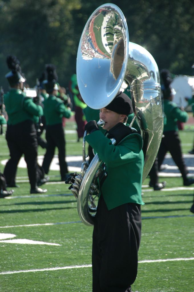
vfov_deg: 6.9
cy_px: 146
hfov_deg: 4.6
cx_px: 97
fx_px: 2431
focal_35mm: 300
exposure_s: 1/400
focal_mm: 200
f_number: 5.6
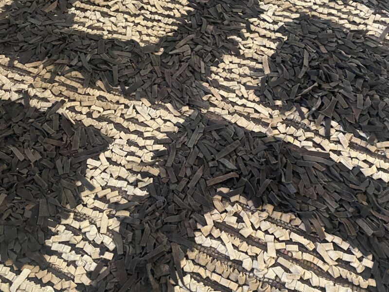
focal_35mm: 26
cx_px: 194
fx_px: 292
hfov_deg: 67.3
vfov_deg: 53.1
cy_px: 146
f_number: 1.8
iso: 640
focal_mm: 4.25
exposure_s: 1/25
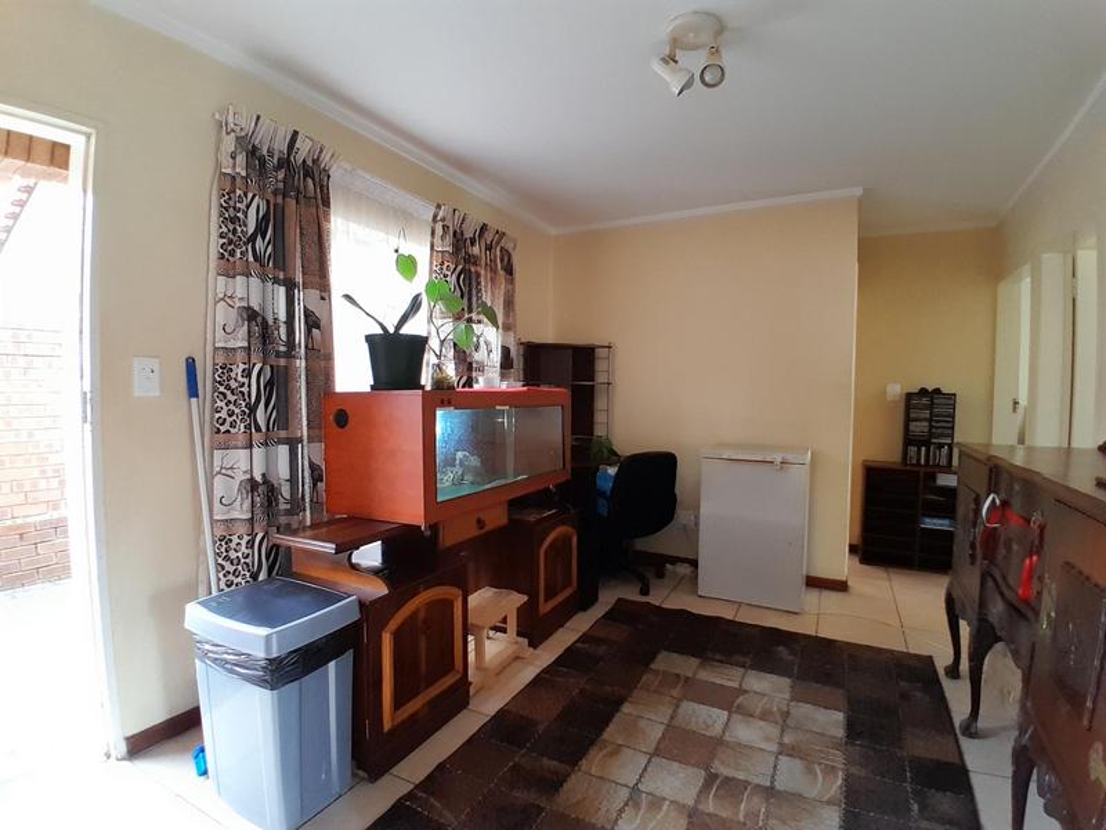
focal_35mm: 17
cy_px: 415
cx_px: 553
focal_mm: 1.46
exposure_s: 1/25
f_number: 2.2
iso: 125
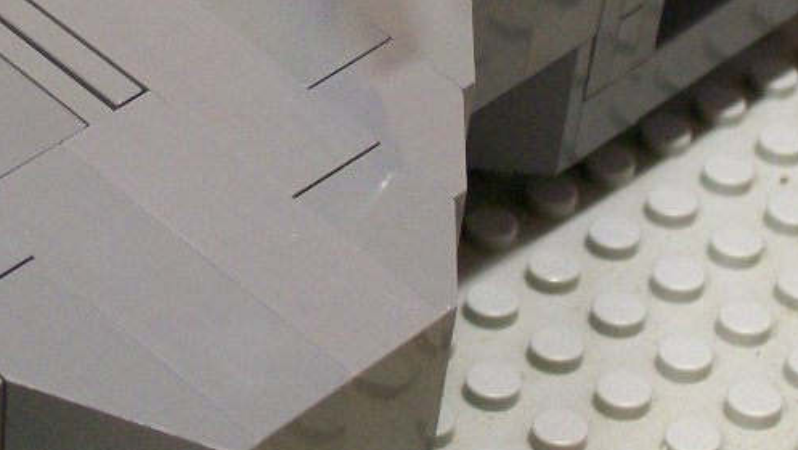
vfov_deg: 7.7
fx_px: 3323
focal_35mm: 157
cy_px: -104
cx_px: 177
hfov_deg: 13.6
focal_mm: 11.6
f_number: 3.8
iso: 160
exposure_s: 1/9.18
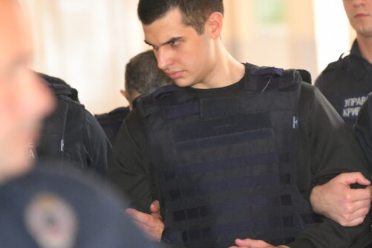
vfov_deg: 4.6
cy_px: 88
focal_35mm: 301
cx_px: 225
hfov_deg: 6.8
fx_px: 3110
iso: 6400
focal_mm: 200
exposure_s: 1/250
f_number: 4
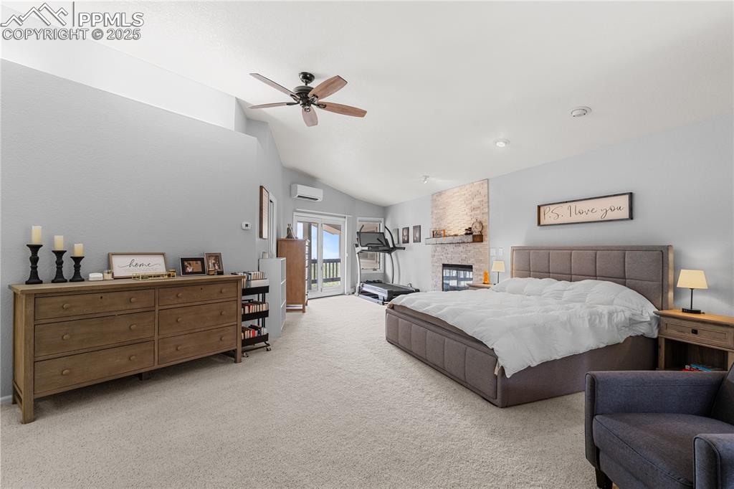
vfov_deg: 70.4
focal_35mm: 17
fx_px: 346
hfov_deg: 93.3
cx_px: 367
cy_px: 244
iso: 160
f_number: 8
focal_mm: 17
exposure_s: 1/1.25
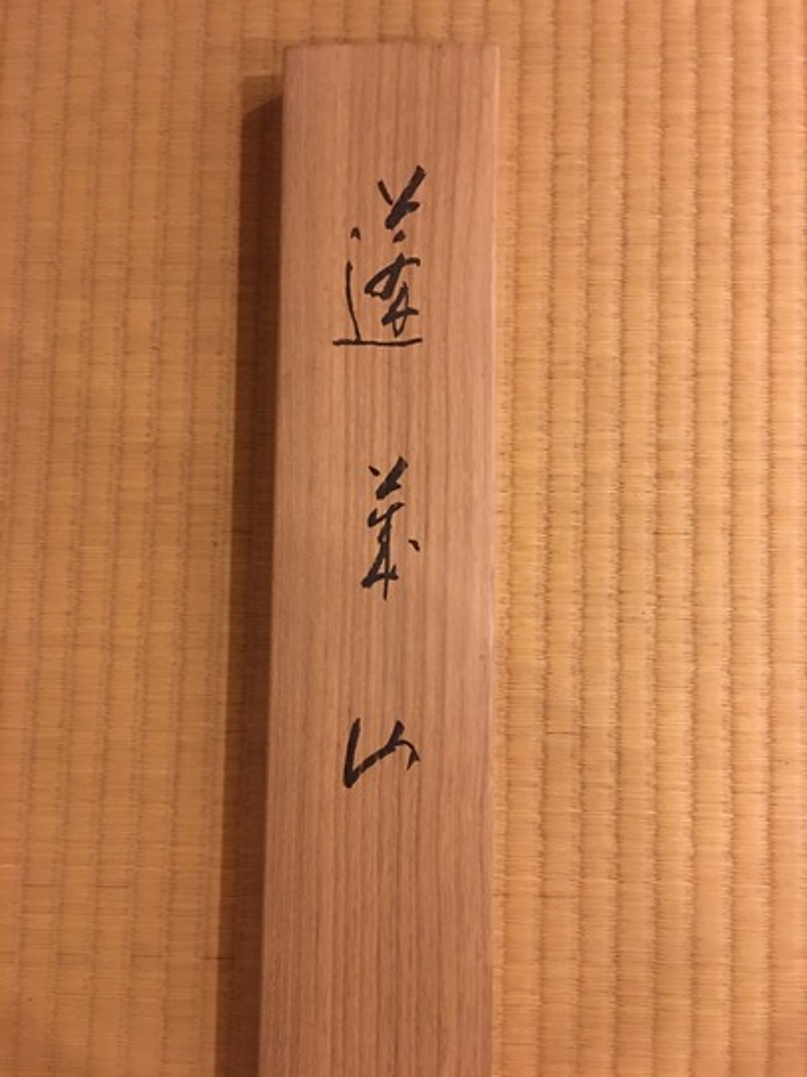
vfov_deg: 61.7
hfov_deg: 48.2
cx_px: 404
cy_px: 538
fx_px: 901
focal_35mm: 29
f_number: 2.2
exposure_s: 1/4
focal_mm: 4.15
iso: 100
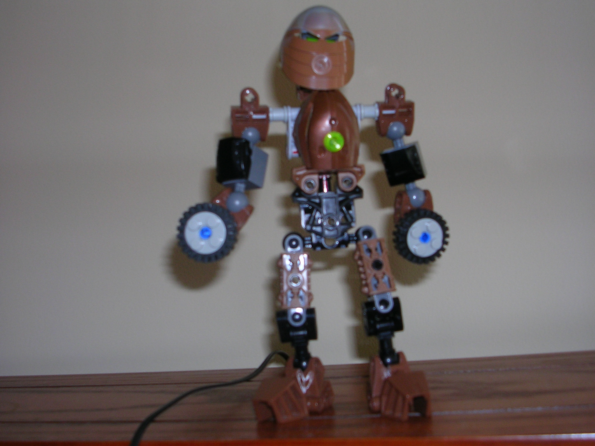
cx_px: 298
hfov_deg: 41.2
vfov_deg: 31.5
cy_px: 223
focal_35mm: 46
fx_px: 791
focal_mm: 7.1
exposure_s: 1/60.1
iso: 50
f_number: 3
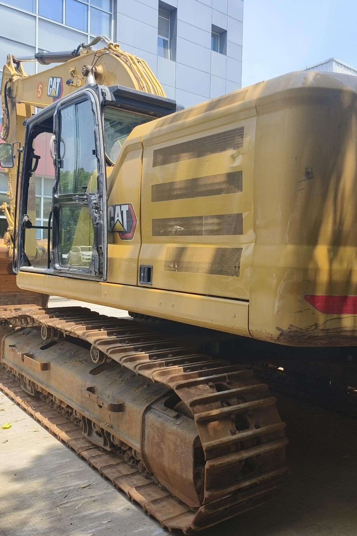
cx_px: 215
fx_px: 476
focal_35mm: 32
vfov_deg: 58.7
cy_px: 267
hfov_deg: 40.9
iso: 72
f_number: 1.75
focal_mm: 5.5
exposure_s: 1/909
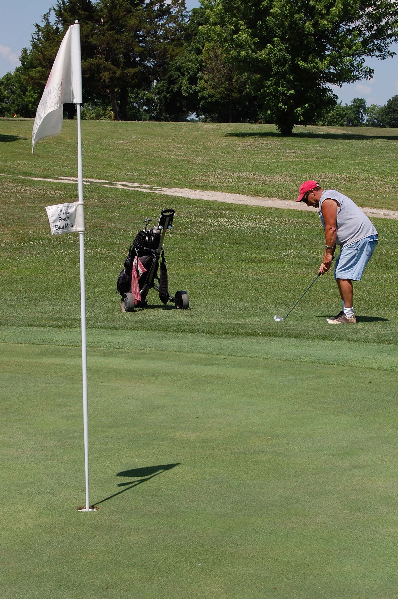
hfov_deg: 13.6
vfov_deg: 20.3
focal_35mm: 101
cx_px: 224
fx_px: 1672
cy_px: 302
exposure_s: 1/400
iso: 200
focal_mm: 55
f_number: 10
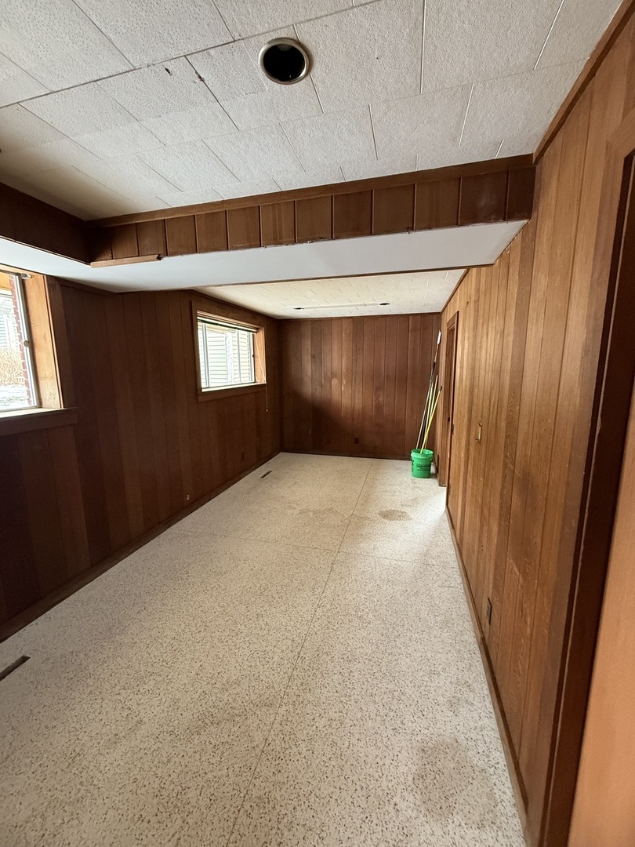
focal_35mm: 14
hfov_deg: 85.7
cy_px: 424
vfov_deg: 102.1
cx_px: 318
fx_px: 342
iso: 500
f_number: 2.2
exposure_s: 1/60
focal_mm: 2.22
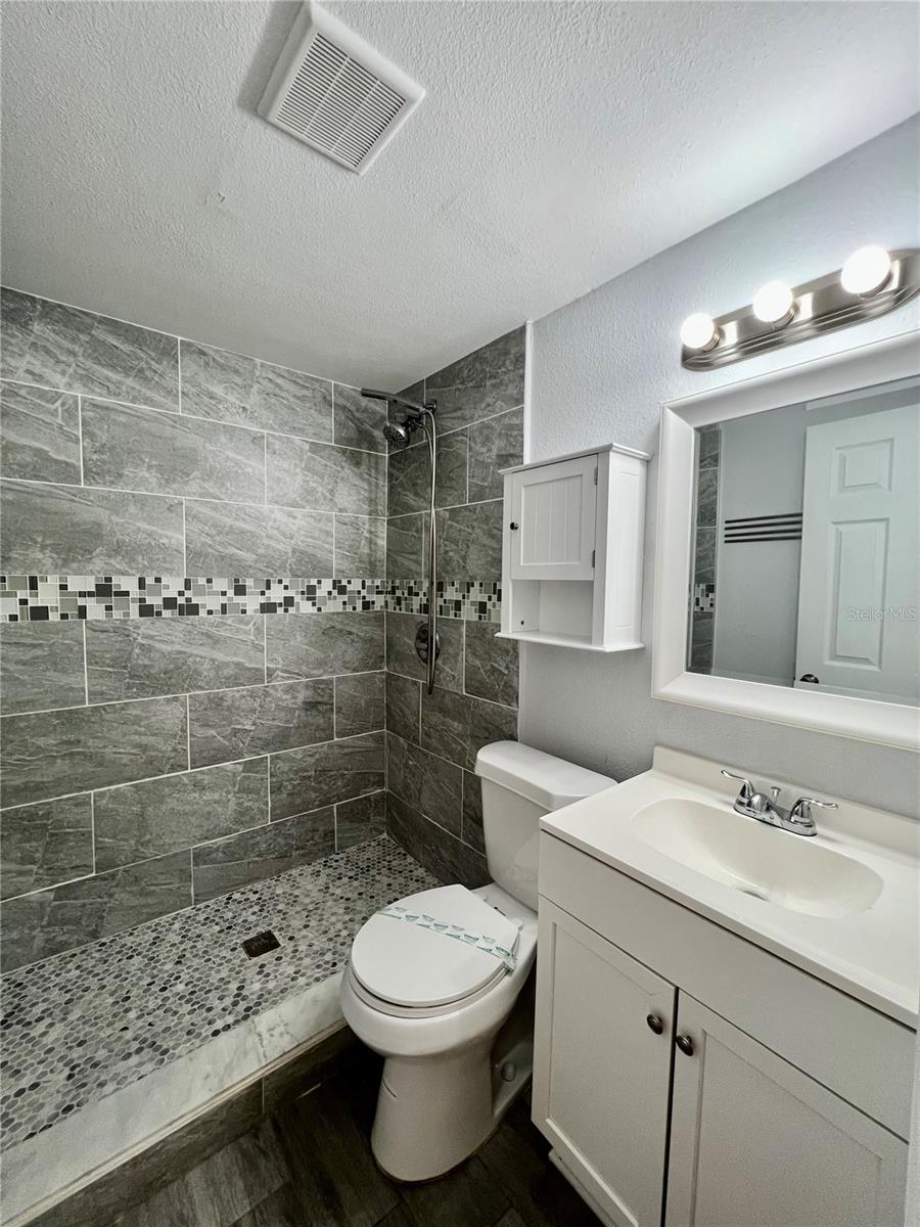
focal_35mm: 13
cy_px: 614
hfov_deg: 89.9
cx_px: 460
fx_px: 461
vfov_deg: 106.2
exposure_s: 1/120
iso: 200
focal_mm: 1.57
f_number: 1.8
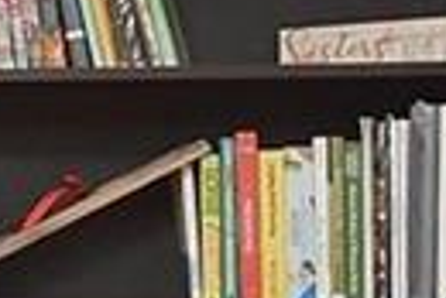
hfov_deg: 10.9
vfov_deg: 10.9
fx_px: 1563
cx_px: -878
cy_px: 182
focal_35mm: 126
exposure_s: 1/60
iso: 200
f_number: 5
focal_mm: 16
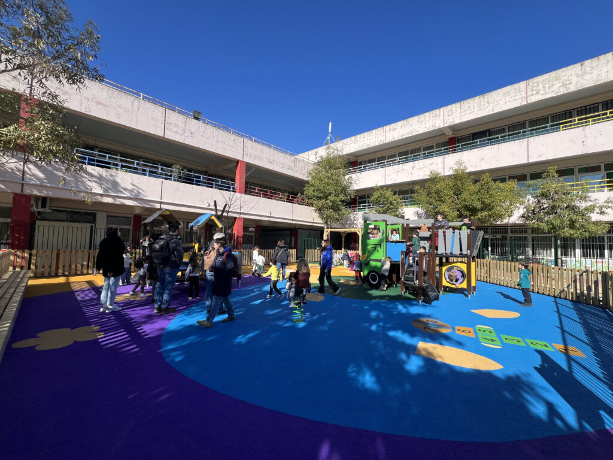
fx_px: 230
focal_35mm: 13
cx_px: 306
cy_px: 230
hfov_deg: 106.2
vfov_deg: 89.9
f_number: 1.8
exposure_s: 1/1292
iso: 32
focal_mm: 1.57
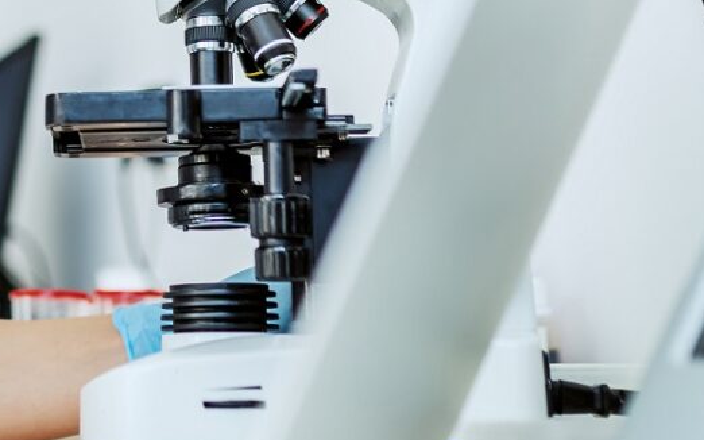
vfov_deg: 12.3
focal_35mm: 105
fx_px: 2014
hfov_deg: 18.9
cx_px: -108
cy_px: -26
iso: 200
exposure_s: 1/500
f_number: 2
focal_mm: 35
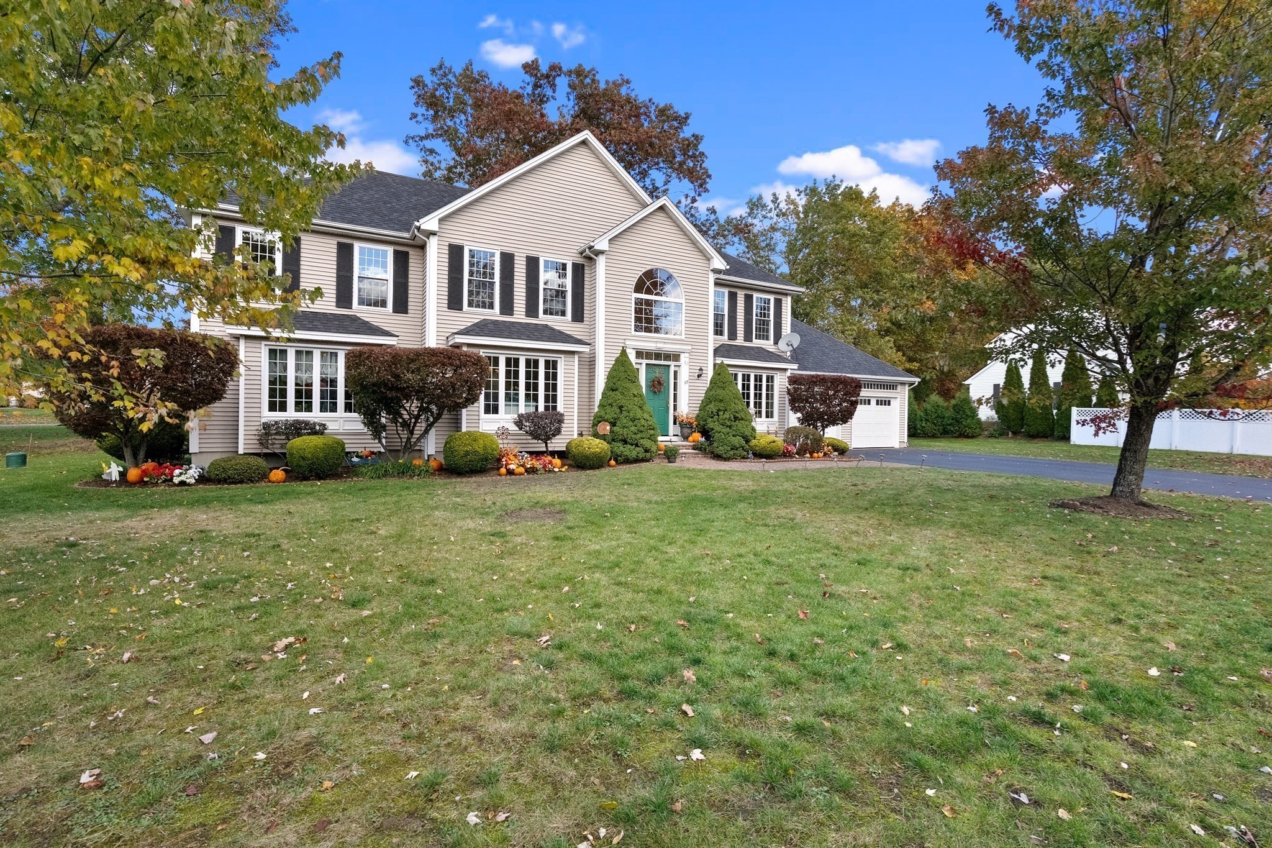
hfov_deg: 96.7
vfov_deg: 73.7
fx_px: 565
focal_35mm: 16
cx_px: 636
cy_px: 424
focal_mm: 16
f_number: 8
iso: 320
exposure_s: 1/20
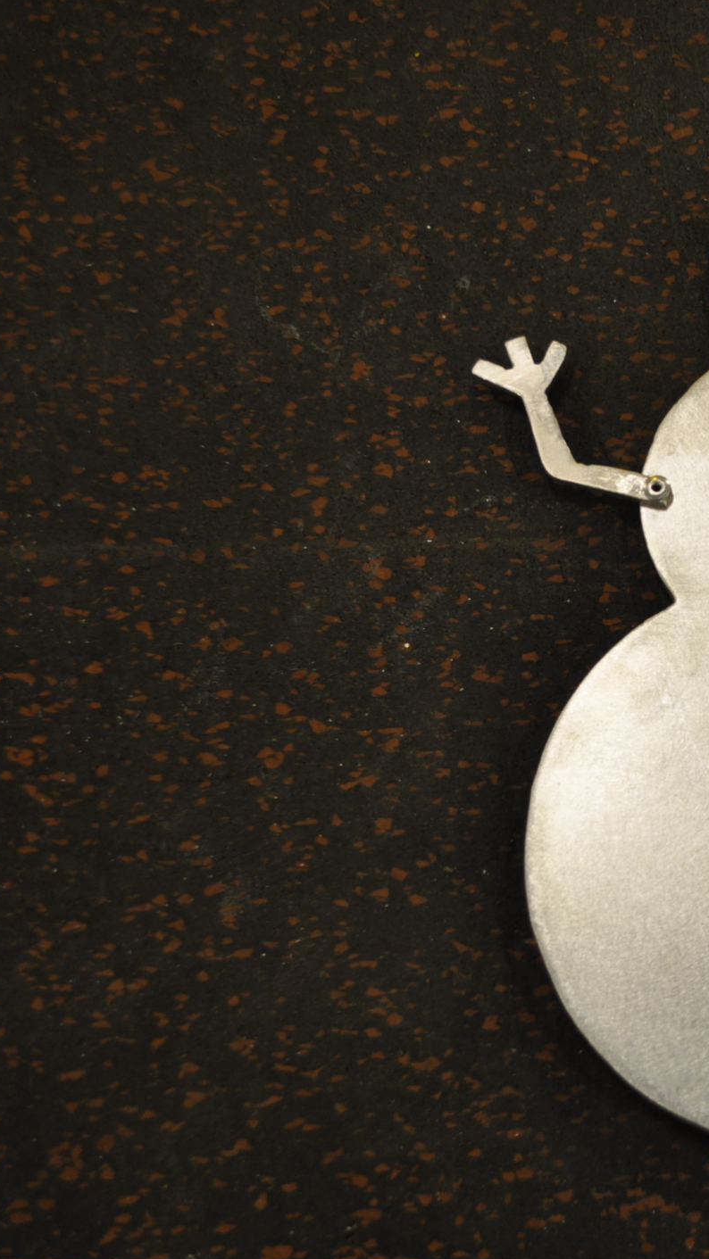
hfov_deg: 18.5
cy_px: 634
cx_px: 816
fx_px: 2072
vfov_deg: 33.8
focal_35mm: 62
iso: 400
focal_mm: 26
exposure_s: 1/80
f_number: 4.5
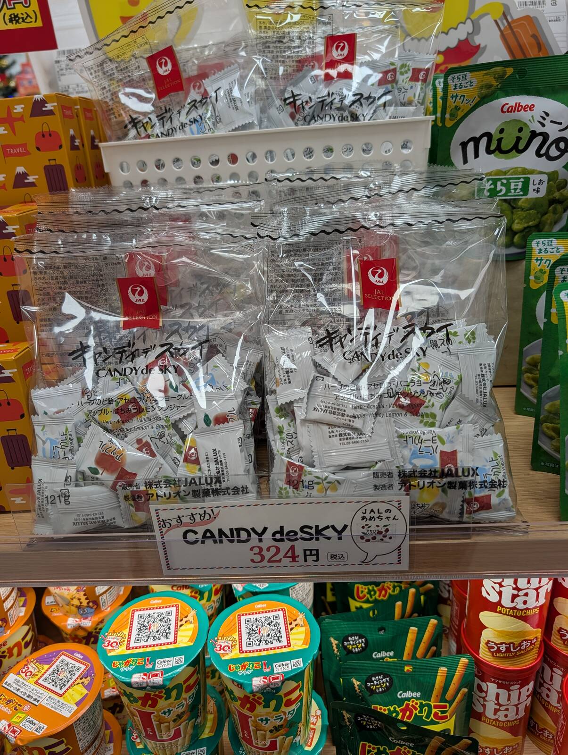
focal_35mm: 24
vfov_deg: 71.5
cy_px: 378
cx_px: 284
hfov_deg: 56.9
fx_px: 524
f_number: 1.68
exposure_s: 1/120
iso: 17
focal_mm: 6.9
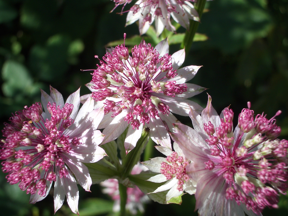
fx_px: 516
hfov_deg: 31.2
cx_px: 144
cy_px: 108
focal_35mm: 62
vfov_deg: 23.7
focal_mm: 10.2
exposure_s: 1/320
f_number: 5.6
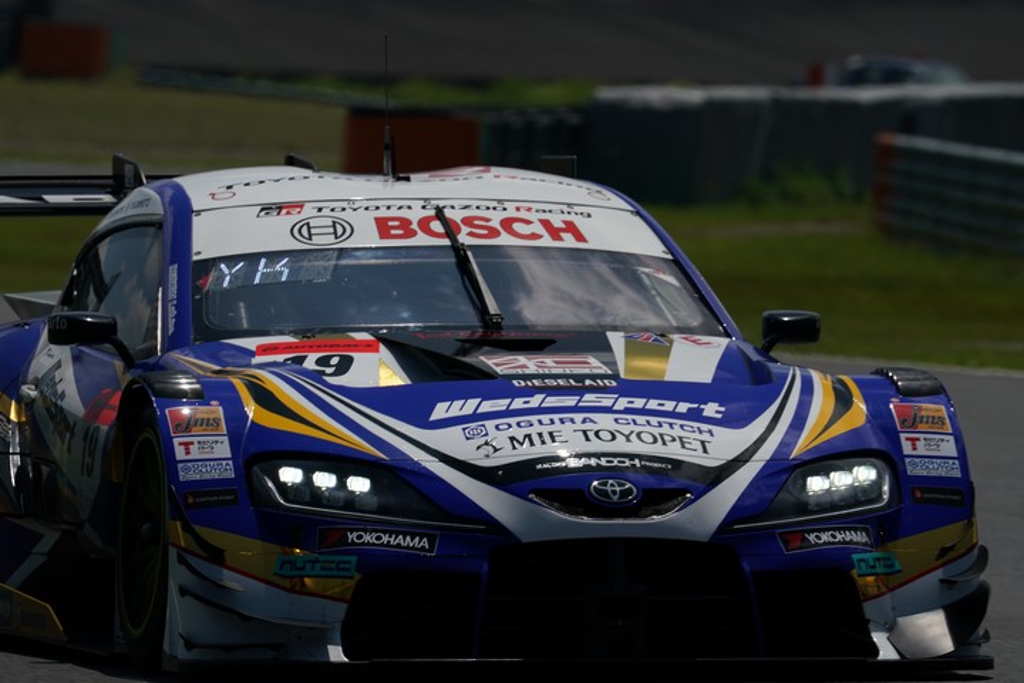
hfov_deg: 3.4
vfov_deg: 2.3
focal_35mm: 600
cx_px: 512
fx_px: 17065
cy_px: 342
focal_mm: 600
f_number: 14
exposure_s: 1/800
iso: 200
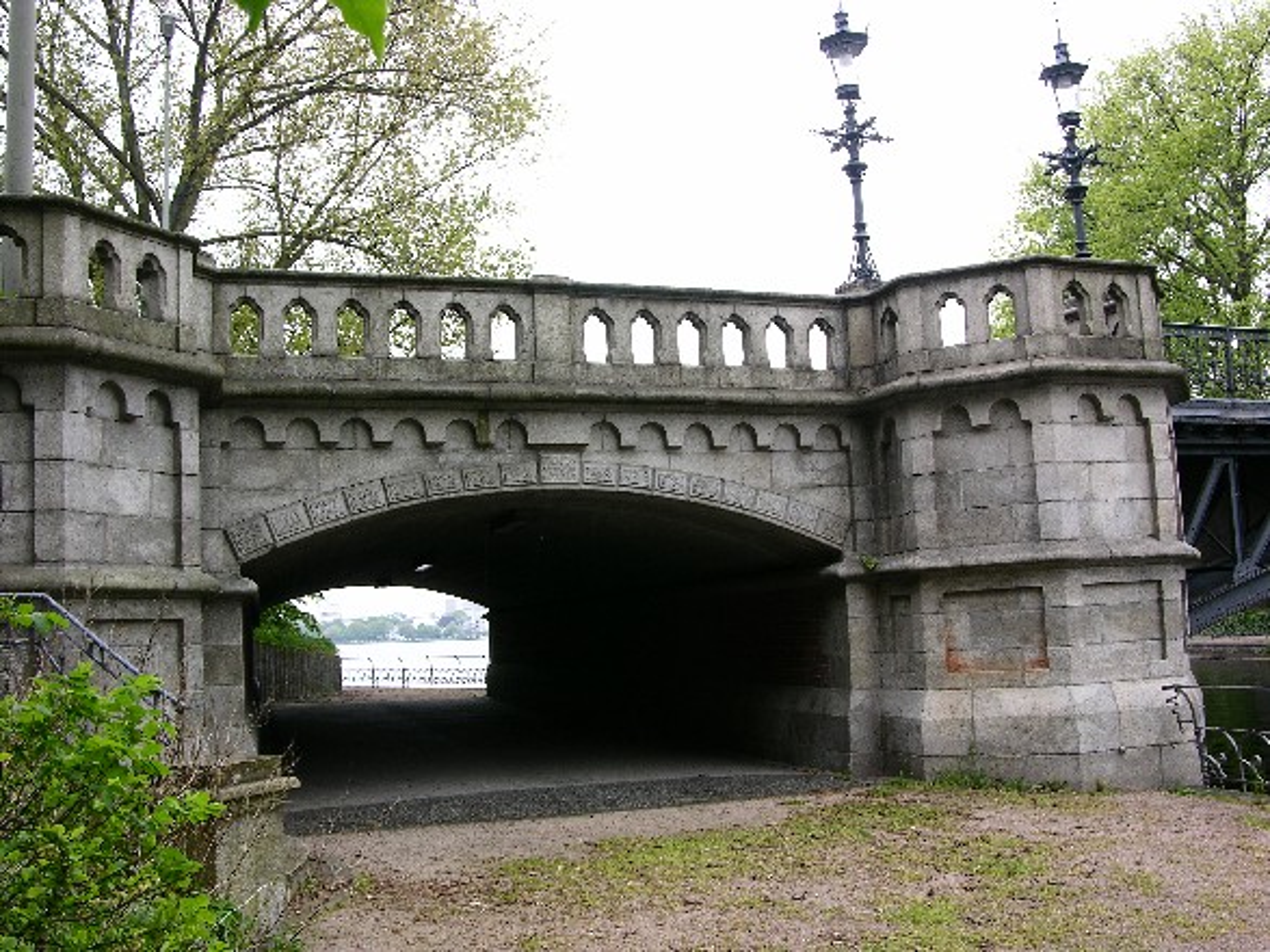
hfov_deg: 52.6
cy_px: 476
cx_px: 635
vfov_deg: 40.7
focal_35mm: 35
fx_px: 1284
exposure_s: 1/39.8
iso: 50
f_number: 5
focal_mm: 8.9
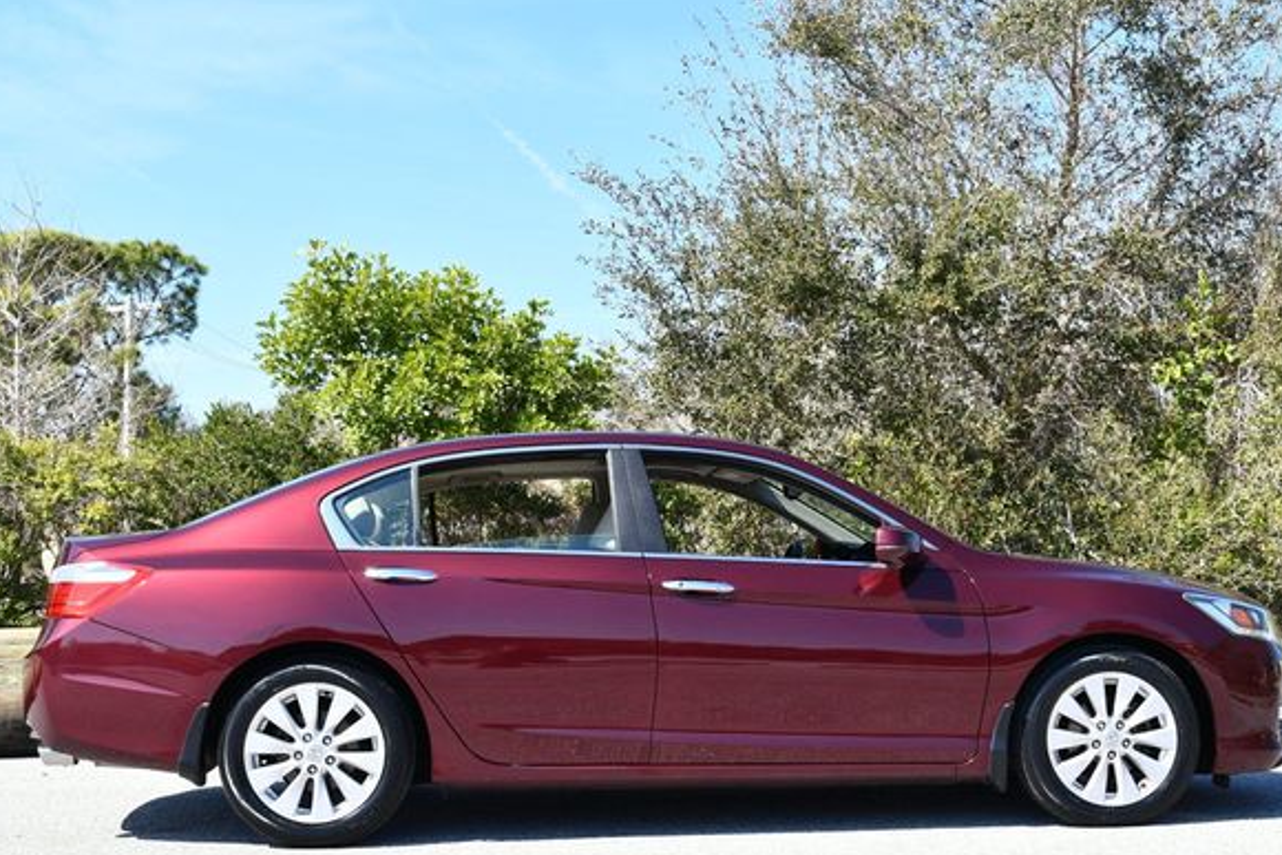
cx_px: 681
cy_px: 460
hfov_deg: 37.5
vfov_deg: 25.5
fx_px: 1888
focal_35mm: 53
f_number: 8
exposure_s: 1/250
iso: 200
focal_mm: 24
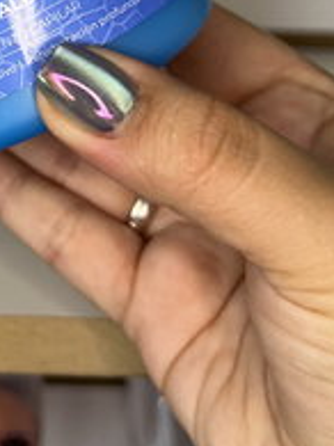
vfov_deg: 25.7
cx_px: -23
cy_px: -22
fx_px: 914
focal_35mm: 71
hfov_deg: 19.9
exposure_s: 1/107
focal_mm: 5.7
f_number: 1.5
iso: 125
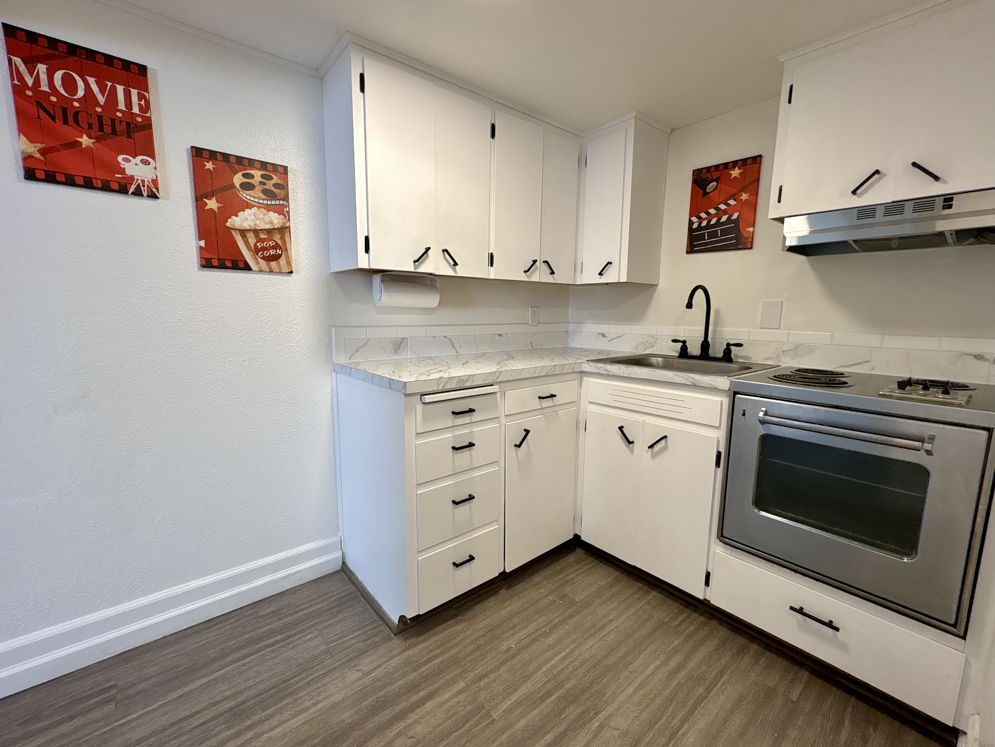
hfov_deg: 102.1
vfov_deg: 85.7
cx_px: 498
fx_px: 402
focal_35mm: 14
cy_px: 374
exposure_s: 1/120
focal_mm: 2.22
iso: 100
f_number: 2.2
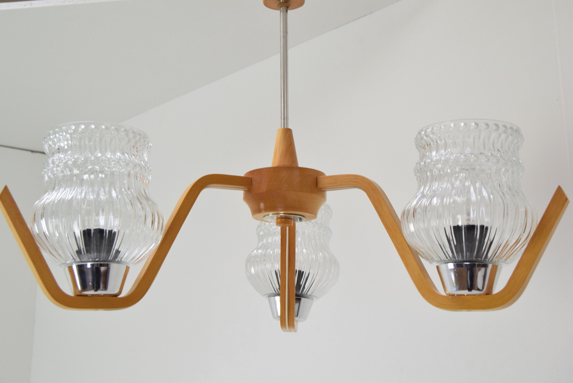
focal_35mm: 46
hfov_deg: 42.3
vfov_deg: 29.0
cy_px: 192
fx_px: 741
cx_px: 286
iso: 1600
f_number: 7.1
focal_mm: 31
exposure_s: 1/200
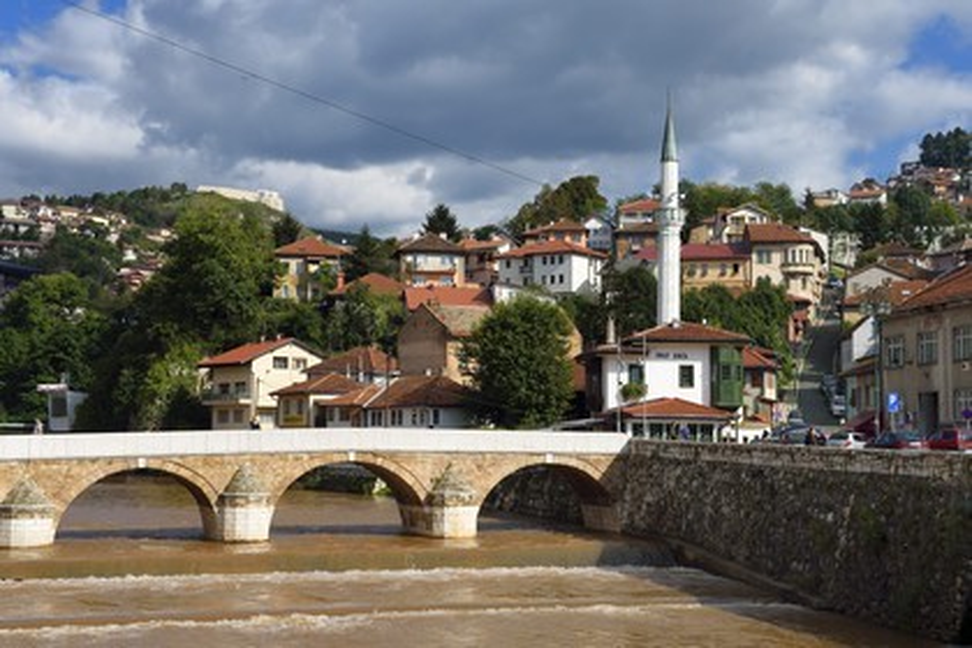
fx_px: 1512
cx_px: 486
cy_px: 324
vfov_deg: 24.2
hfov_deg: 35.6
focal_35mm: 56
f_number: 14
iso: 200
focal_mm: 56
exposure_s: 1/250
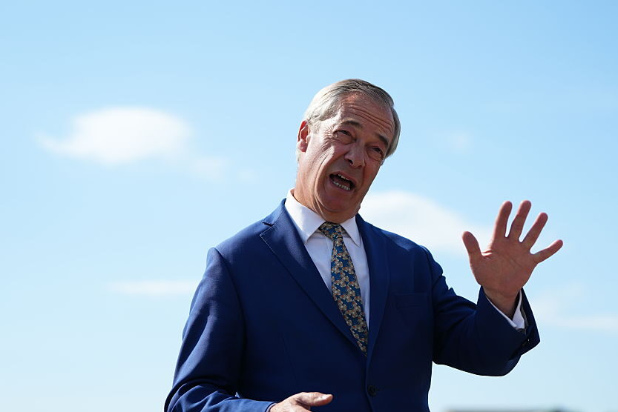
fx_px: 1477
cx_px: 367
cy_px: 235
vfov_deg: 15.9
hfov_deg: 23.6
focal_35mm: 86
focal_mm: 70
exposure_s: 1/2500
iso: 160
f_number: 2.8
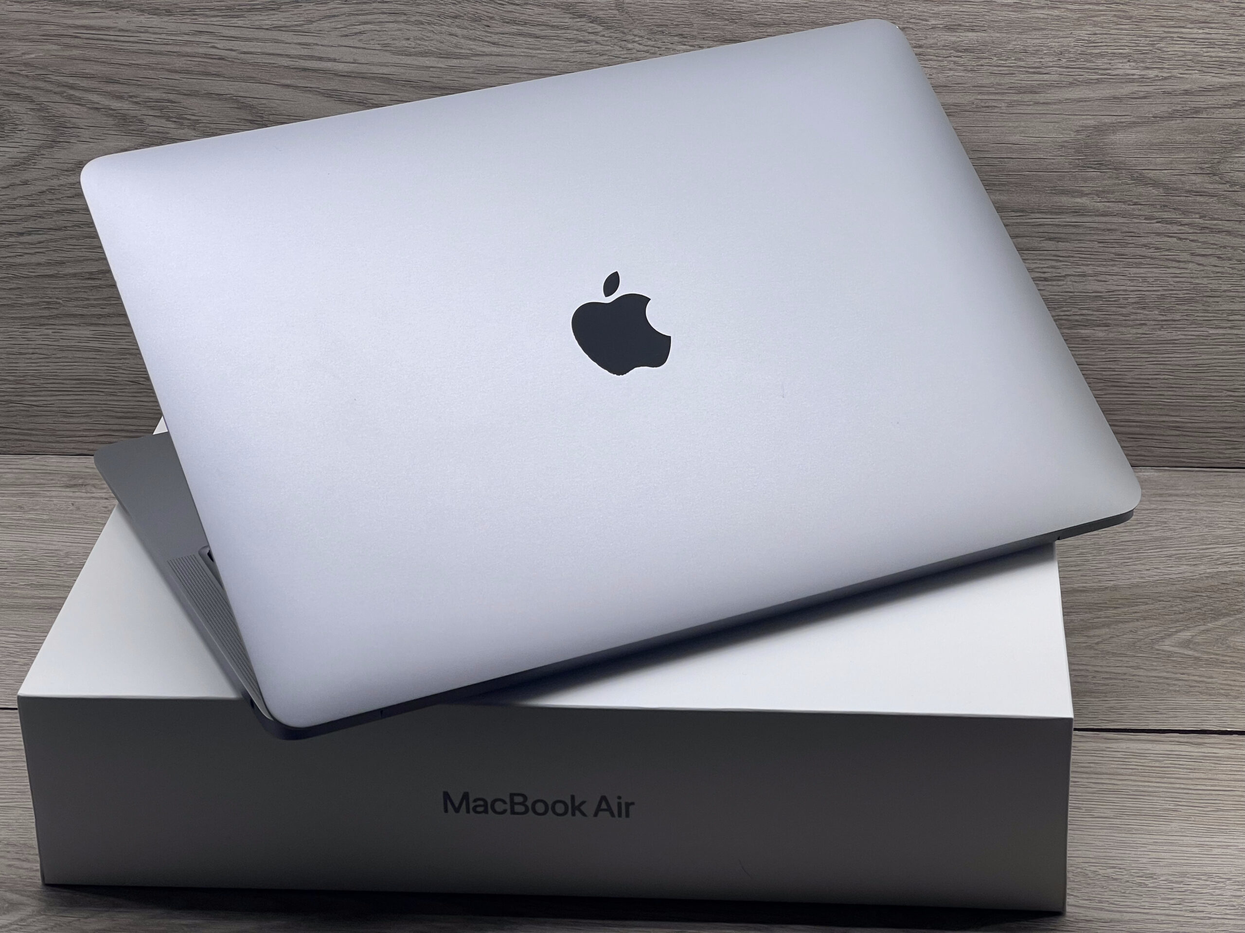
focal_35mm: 77
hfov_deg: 25.3
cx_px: 622
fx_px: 2769
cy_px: 466
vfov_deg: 19.1
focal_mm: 9
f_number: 2.8
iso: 32
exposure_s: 1/124
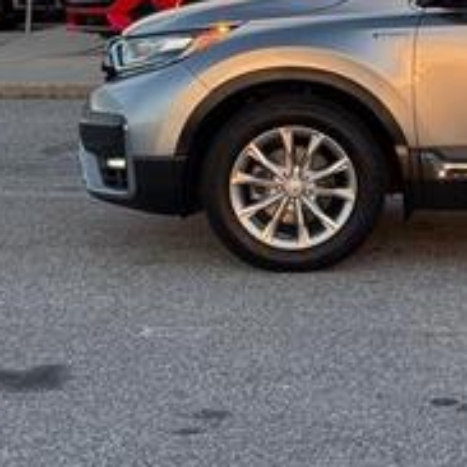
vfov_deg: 14.8
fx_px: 1786
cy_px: 94
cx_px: 607
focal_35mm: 117
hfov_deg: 14.3
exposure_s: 1/402
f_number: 1.78
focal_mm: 6.76
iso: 64
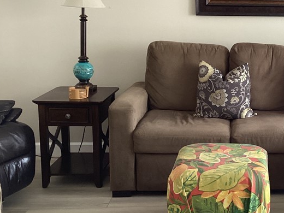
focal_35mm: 61
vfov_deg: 24.0
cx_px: 274
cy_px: 93
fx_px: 500
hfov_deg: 29.8
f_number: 2.4
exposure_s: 1/60
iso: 160
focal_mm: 3.3
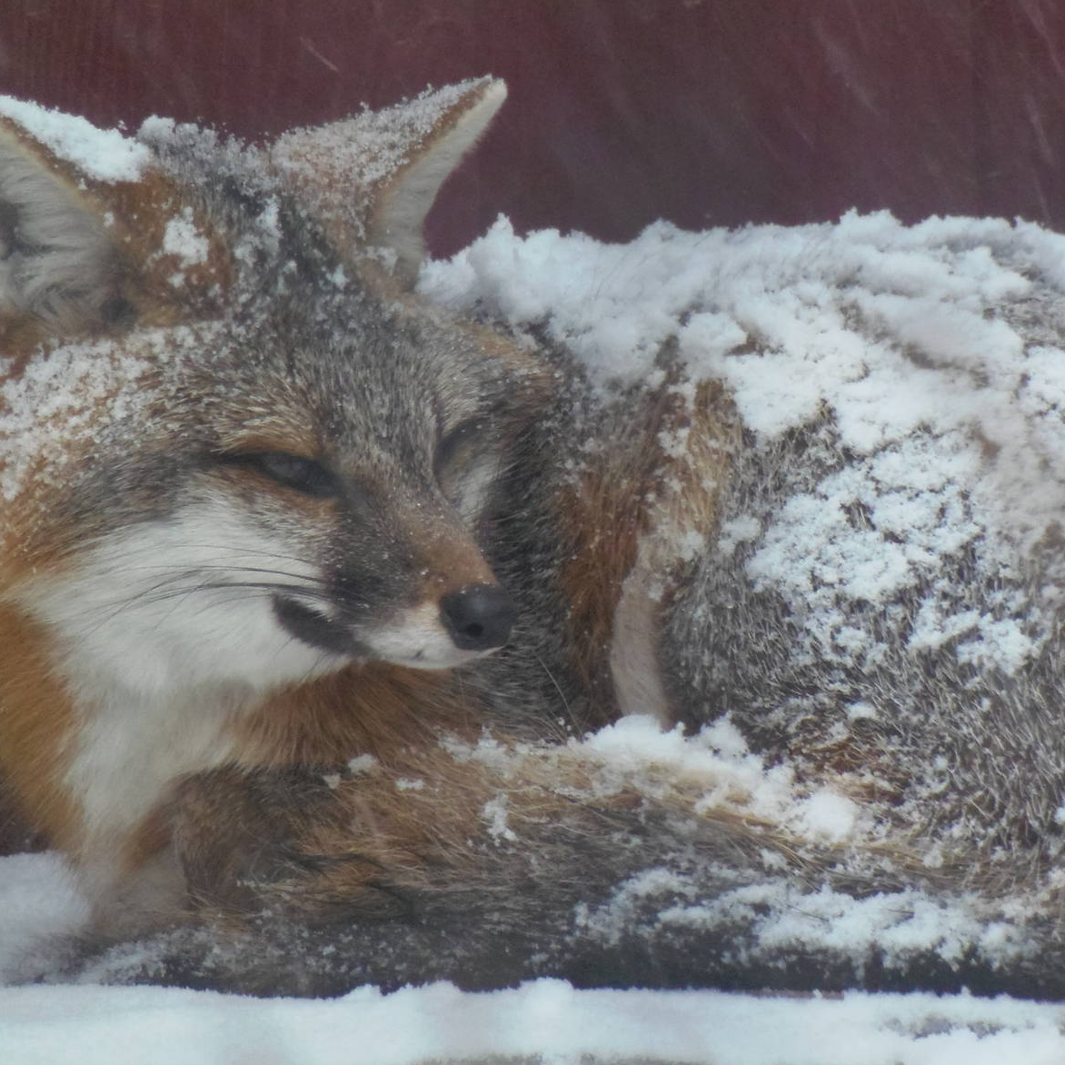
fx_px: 36305
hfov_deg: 1.7
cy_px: 536
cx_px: 648
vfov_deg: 1.7
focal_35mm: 1043
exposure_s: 1/100
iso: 400
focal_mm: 154.8
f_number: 5.7
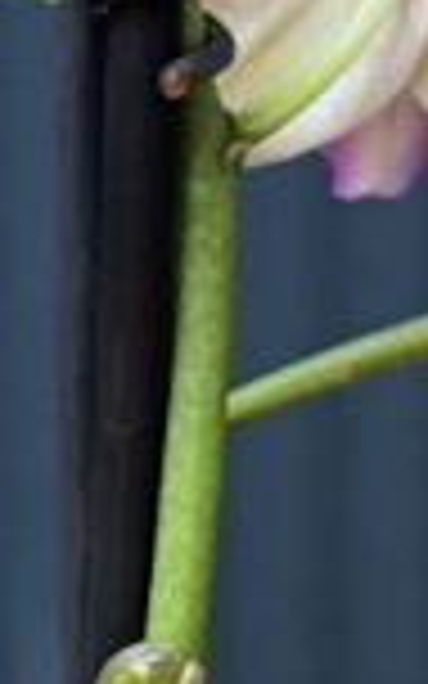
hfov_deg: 6.6
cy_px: 371
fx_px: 3621
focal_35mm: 194
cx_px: -360
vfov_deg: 10.8
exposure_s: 1/60
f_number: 1.6
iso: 160
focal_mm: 5.1
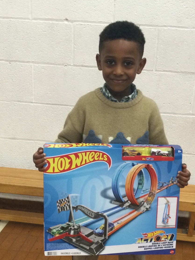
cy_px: 176
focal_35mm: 57
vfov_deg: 33.5
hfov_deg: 25.6
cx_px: 105
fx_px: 428
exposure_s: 1/33
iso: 160
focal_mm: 3.3
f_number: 2.4
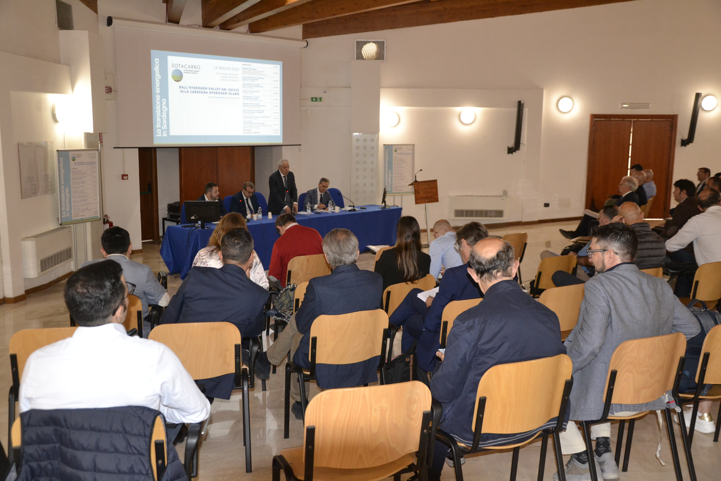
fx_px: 661
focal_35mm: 33
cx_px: 360
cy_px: 240
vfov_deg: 40.0
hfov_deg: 57.2
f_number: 3.8
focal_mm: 22
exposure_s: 1/60
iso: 1800
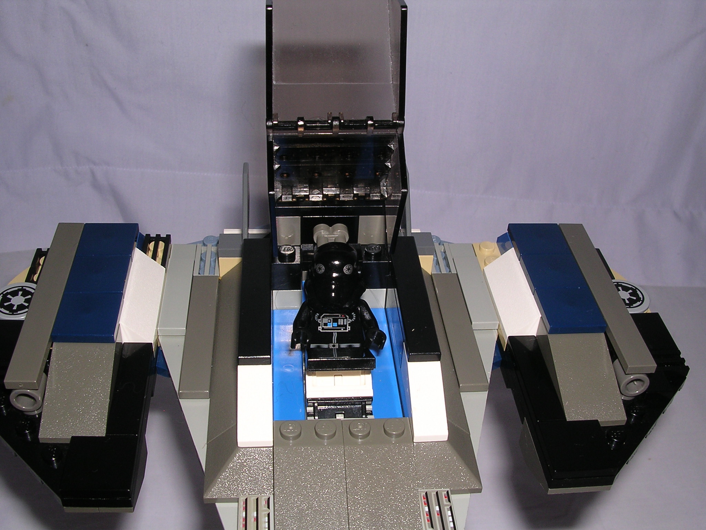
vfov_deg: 37.7
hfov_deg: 49.0
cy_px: 265
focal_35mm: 38
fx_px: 775
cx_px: 353
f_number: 5.6
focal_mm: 5.8
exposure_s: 1/60.1
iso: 100
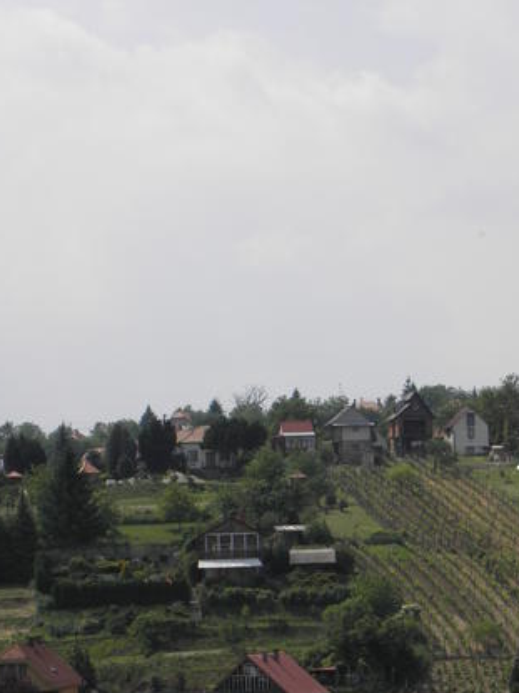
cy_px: 479
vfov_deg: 12.2
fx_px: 3240
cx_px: 365
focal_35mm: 162
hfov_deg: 9.1
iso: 64
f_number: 5.6
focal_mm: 18.76
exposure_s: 1/400
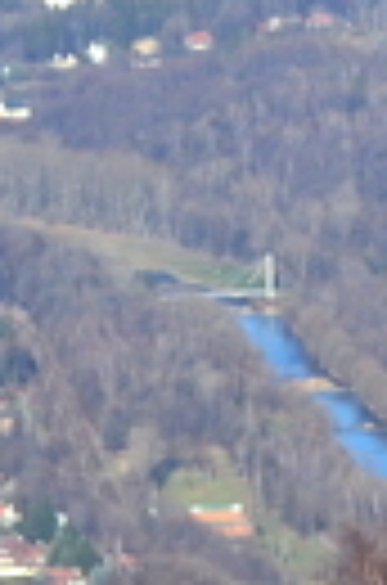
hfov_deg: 2.7
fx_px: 8252
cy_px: 504
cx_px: 634
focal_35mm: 509
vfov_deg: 4.1
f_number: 11
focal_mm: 55
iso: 400
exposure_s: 1/400
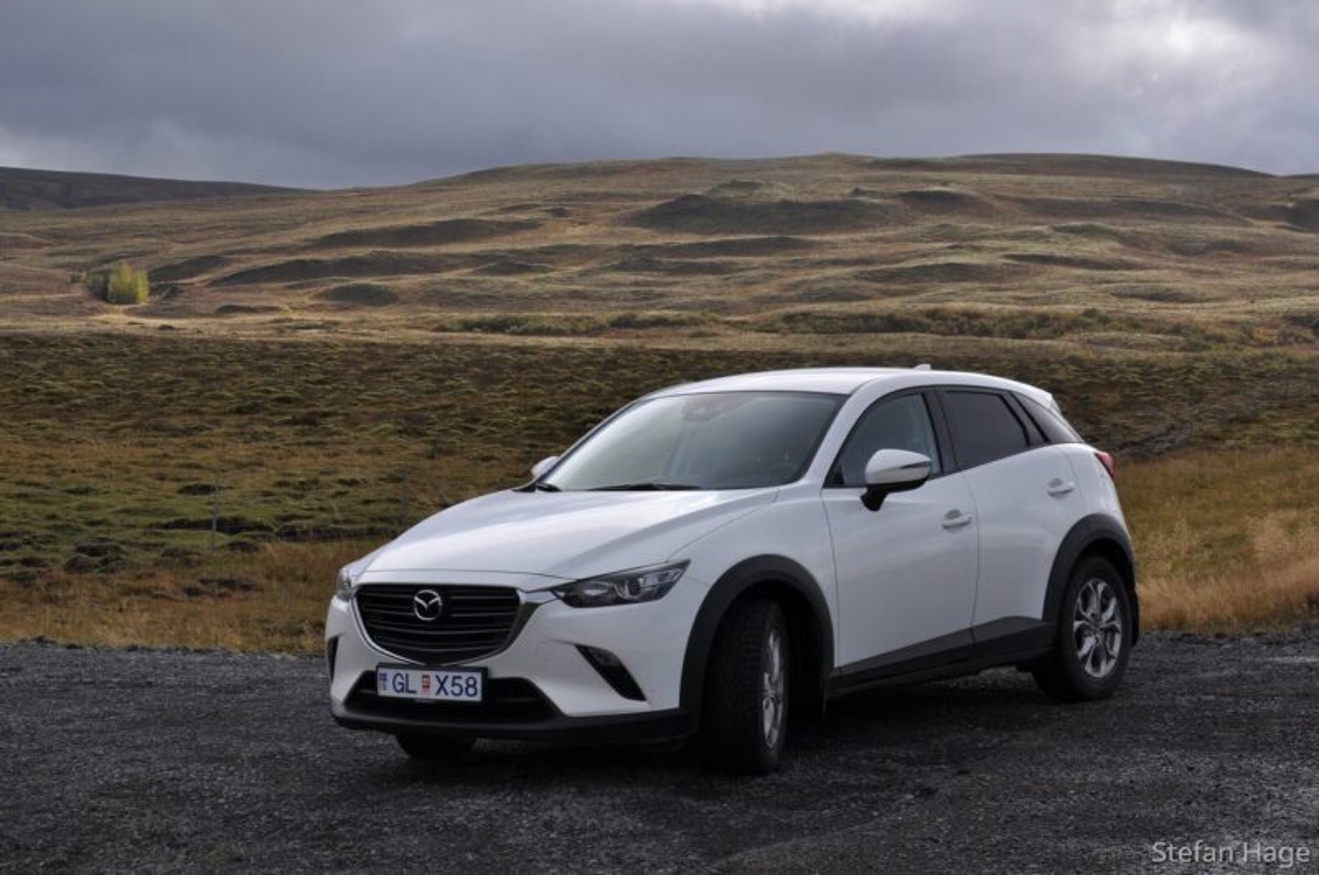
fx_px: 2634
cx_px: 660
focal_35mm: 72
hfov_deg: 28.1
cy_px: 438
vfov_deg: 18.9
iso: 200
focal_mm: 48
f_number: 10
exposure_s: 1/400
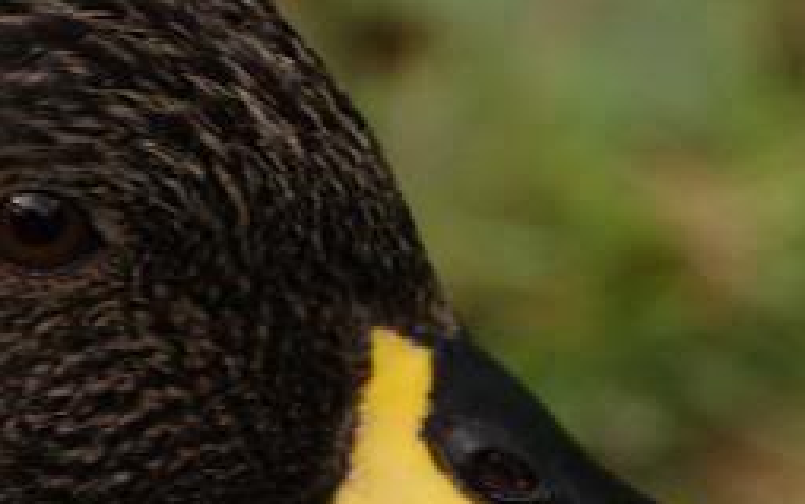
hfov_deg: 1.7
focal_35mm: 1233
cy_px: 290
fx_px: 27063
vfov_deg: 1.1
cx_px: 960
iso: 200
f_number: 5.6
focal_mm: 200
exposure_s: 1/125
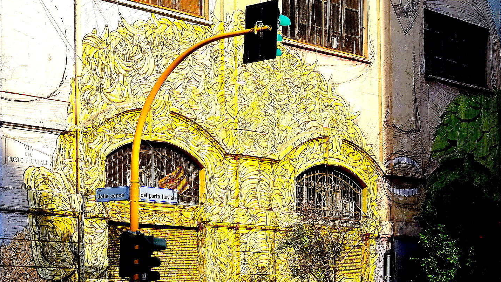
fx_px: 1262
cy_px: 233
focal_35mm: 95
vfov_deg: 12.7
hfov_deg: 22.4
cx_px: 232
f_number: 16
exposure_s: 1/125
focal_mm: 35.8
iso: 250
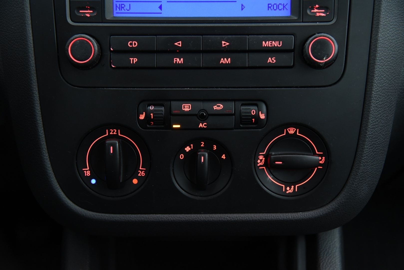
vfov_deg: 27.0
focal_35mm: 50
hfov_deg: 39.6
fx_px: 561
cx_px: 202
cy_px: 135
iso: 4000
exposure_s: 1/20
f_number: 4
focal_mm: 50
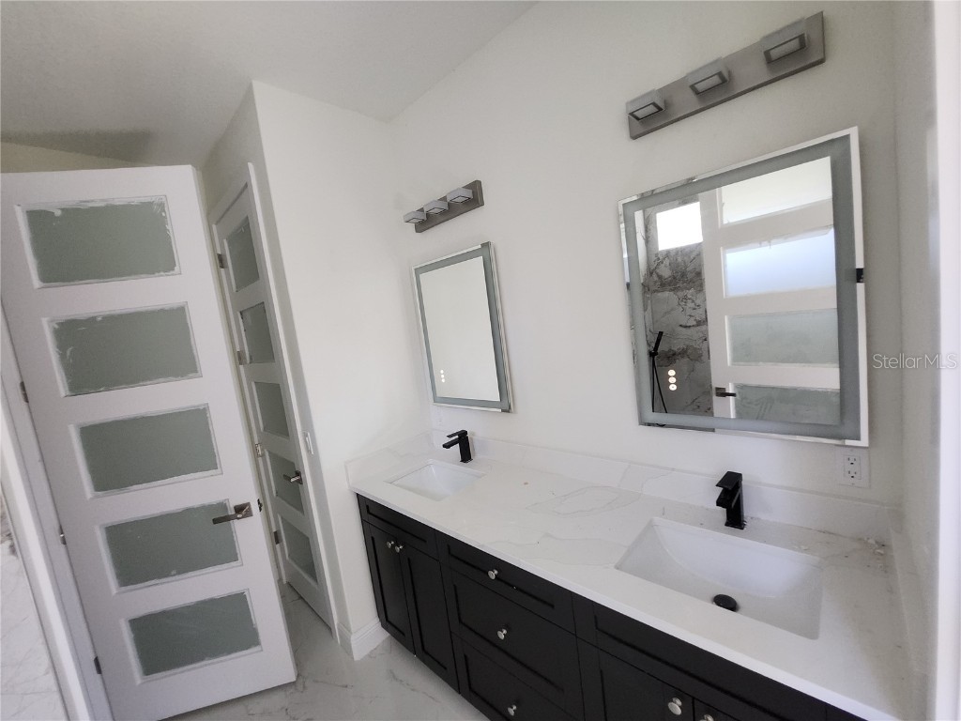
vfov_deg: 89.9
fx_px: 361
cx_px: 480
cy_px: 360
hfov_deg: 106.2
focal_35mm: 13
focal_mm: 1.7
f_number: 2.2
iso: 250
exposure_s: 1/60
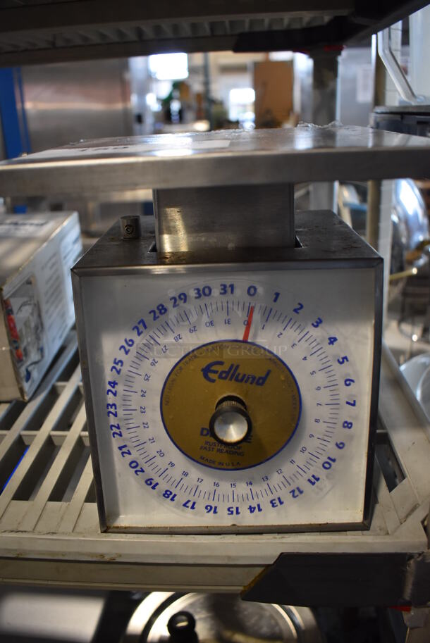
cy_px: 322
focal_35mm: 30
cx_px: 215
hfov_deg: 43.7
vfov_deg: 61.9
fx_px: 537
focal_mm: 20
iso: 900
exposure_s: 1/125
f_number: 3.5
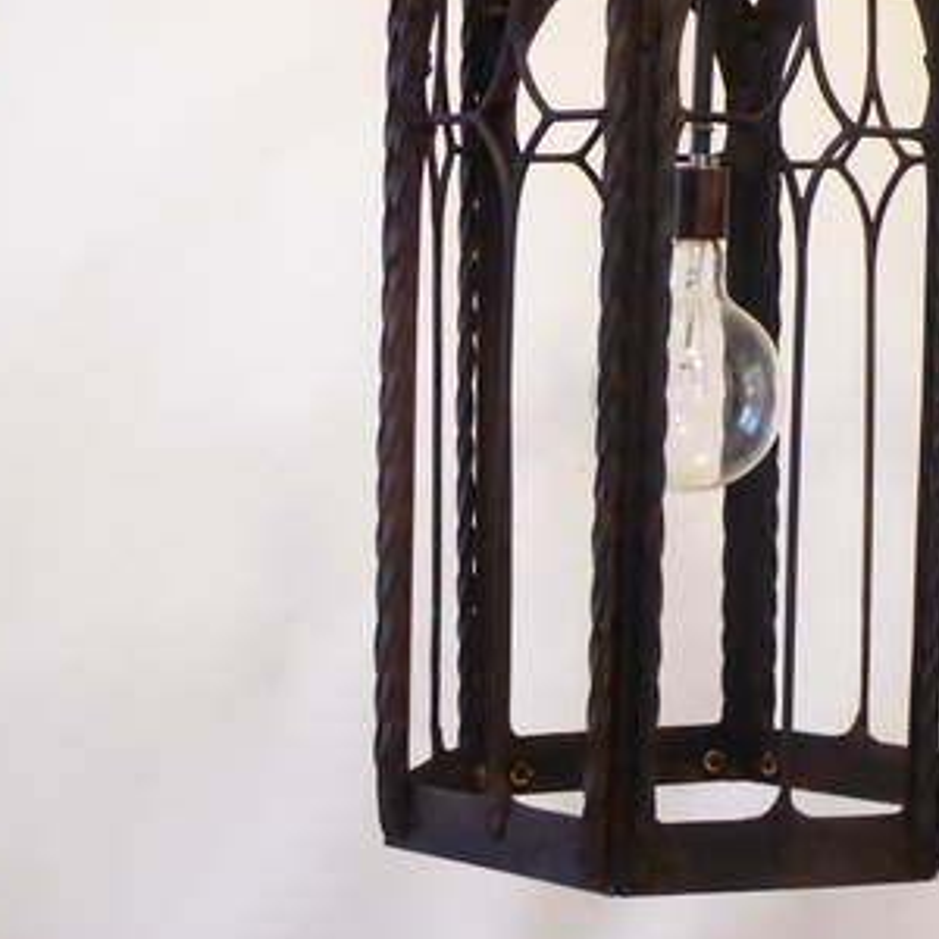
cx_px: 648
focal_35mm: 106
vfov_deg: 16.4
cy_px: 275
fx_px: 3253
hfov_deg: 16.4
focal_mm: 10.3
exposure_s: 1/40
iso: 800
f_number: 4.2
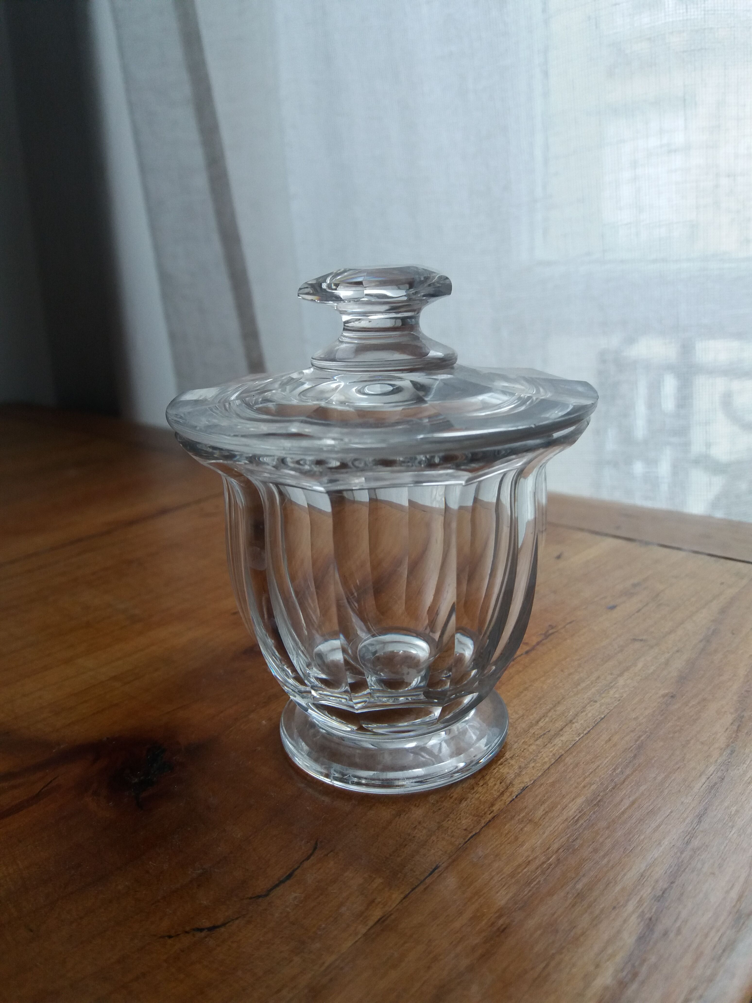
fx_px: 811
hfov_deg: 49.7
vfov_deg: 63.4
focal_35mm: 28
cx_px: 376
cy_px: 502
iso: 80
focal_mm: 3.7
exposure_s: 1/33
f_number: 1.9
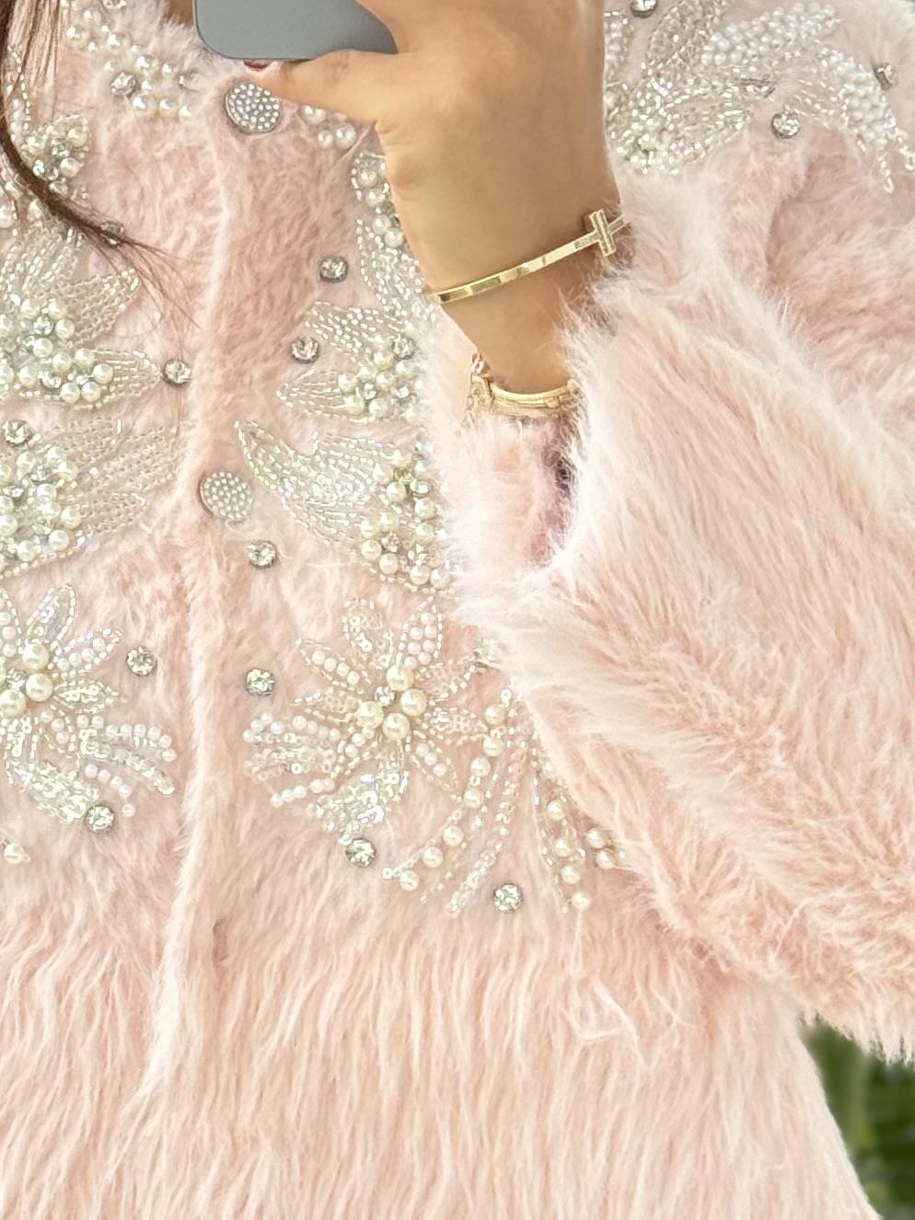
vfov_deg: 13.5
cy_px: 654
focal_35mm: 146
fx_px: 5147
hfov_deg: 10.2
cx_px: 324
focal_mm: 6.76
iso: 100
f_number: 1.78
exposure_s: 1/120
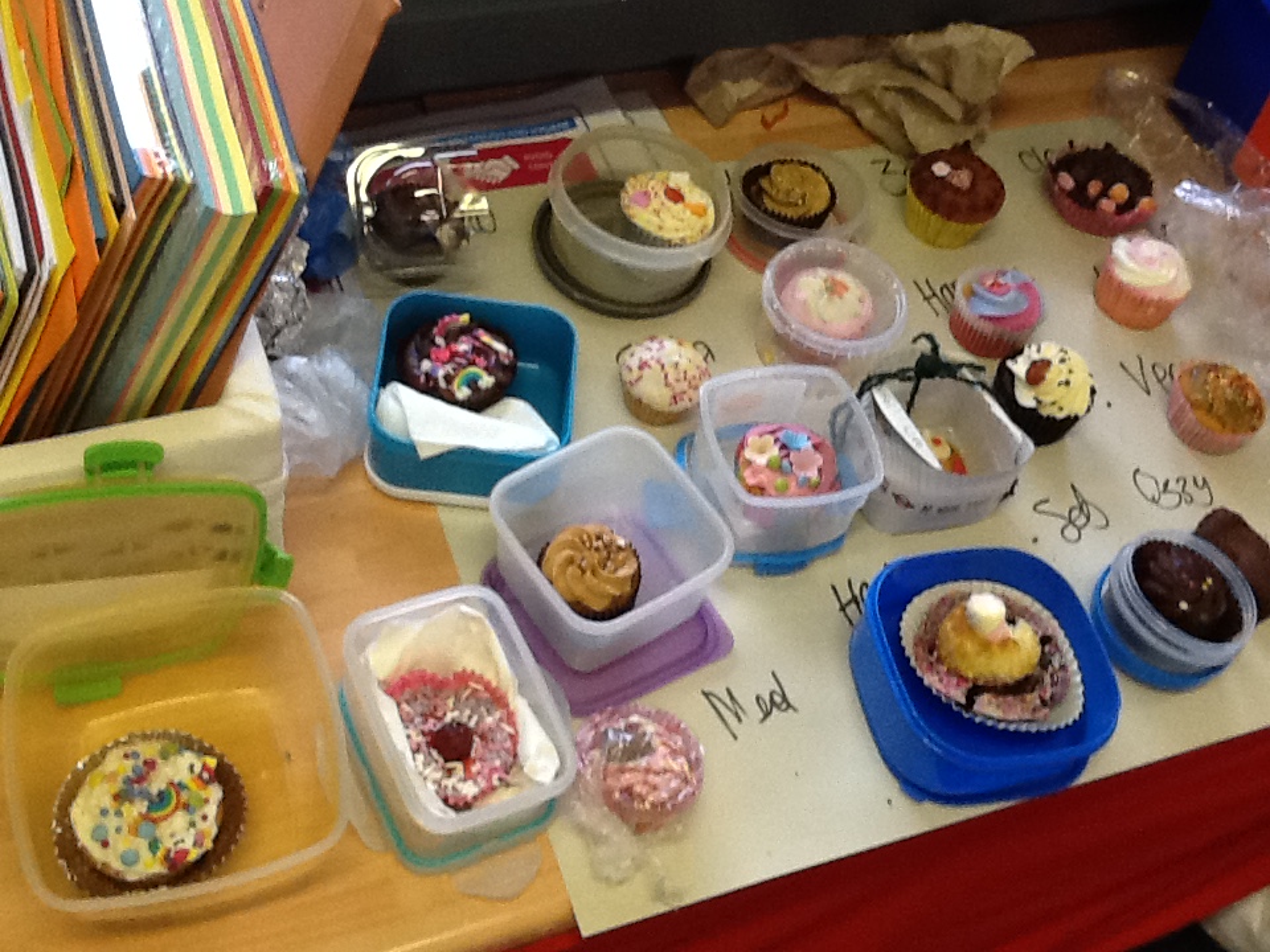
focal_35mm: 44
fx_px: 1614
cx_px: 635
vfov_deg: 32.9
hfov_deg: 42.9
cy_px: 476
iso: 100
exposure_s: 1/30
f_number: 2.4
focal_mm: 2.03
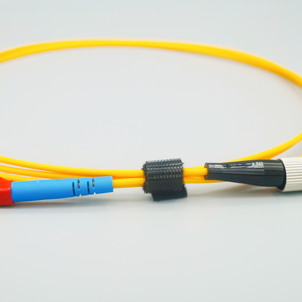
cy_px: 150
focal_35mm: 58
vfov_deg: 29.6
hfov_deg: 29.5
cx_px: 132
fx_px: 572
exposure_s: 1/400
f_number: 8
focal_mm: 30
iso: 400
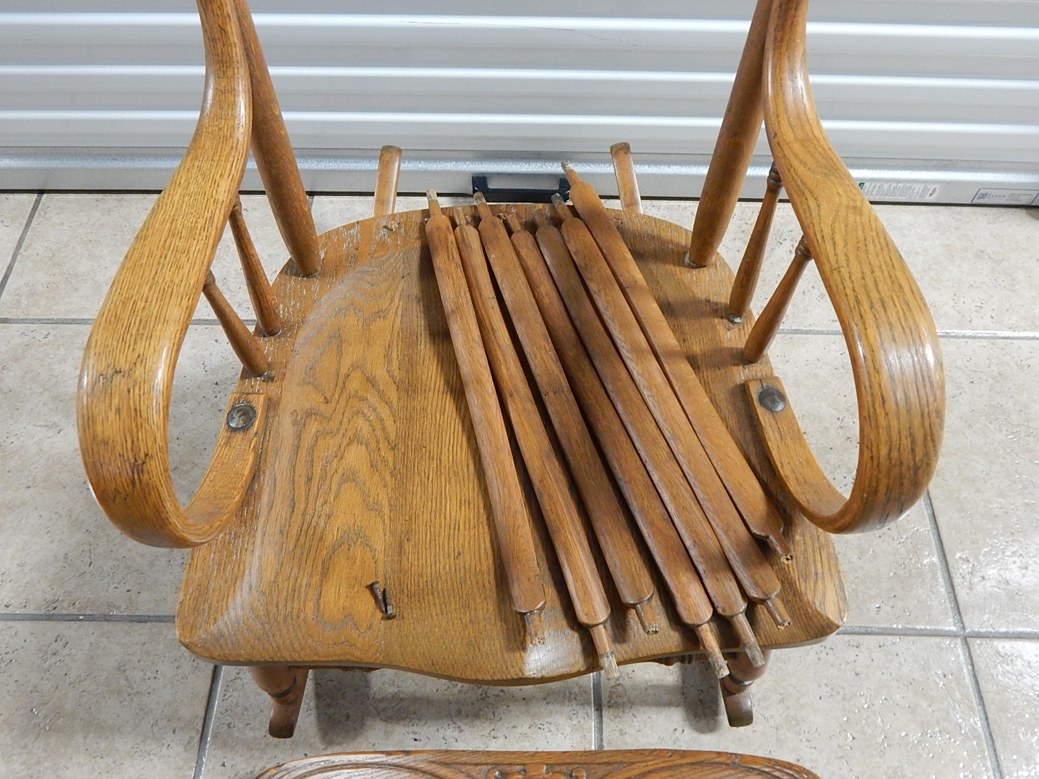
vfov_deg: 49.7
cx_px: 520
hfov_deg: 63.4
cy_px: 390
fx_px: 840
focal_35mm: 28
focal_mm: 5.1
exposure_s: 1/13
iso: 400
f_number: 3.2
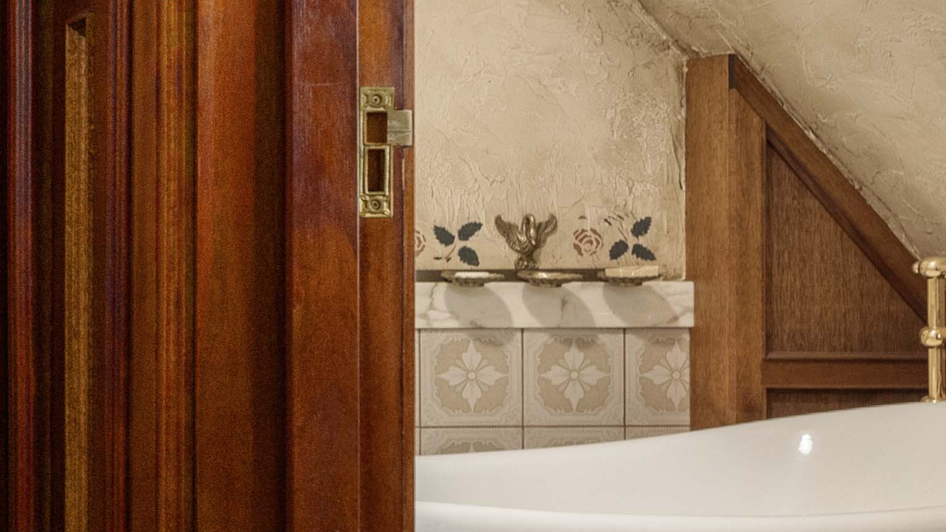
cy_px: 312
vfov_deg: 16.3
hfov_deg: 22.7
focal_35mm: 74
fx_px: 1856
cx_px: -517
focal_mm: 18
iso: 1000
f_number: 6.7
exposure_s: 1/3
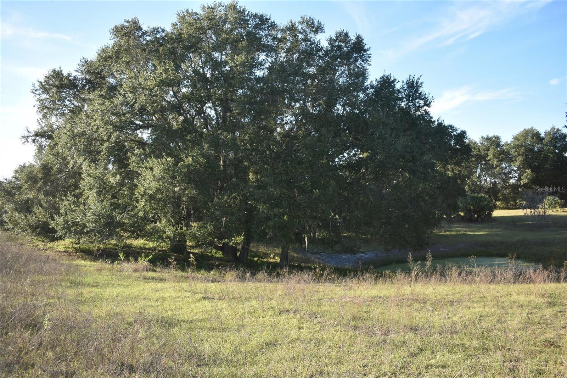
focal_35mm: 30
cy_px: 189
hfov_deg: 61.9
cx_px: 284
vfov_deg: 43.6
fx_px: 472
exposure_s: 1/200
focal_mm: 20
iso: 100
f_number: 5
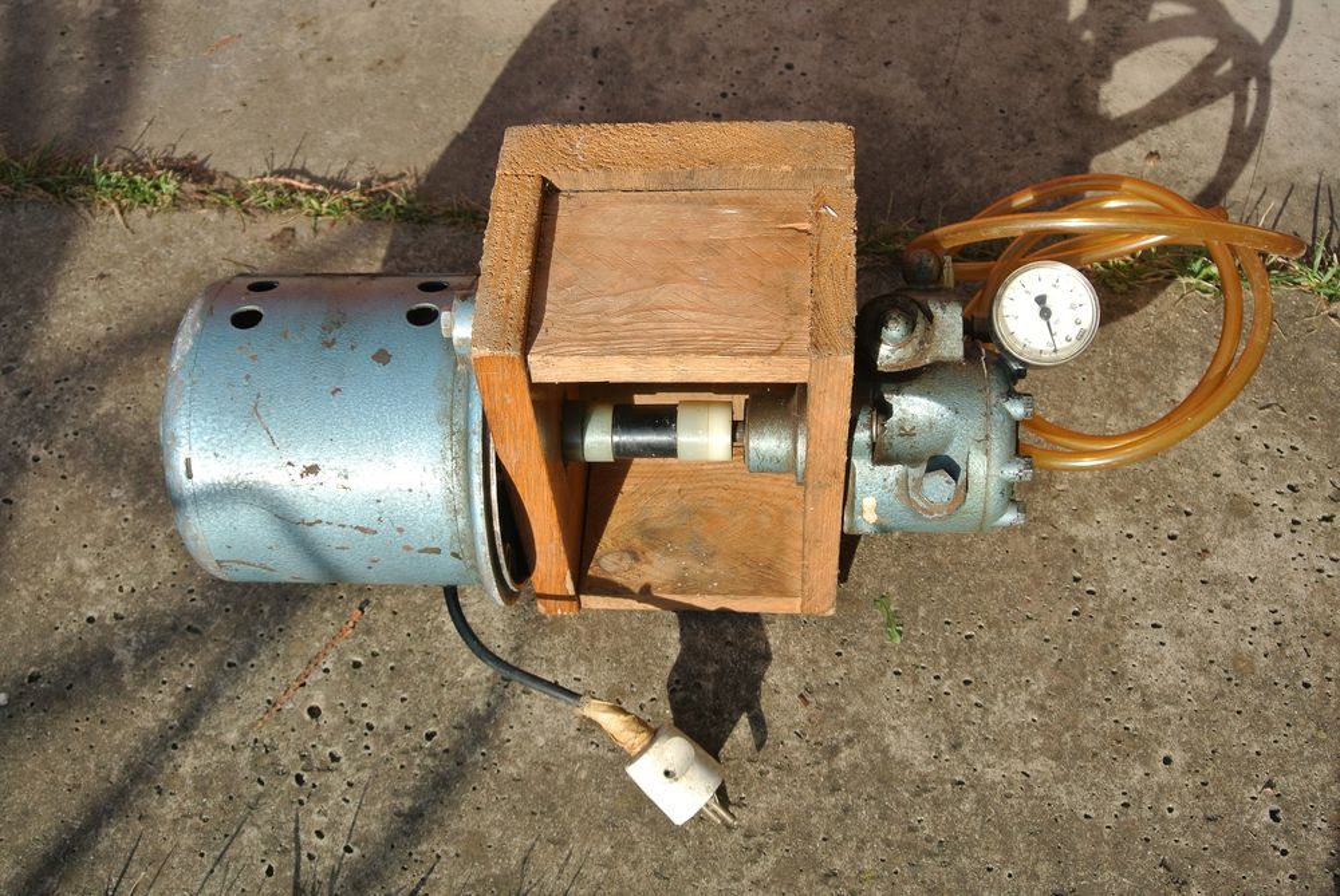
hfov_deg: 48.4
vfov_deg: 33.5
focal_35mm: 40
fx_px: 1490
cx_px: 670
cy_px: 448
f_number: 5
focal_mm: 15.1
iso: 100
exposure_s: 1/400
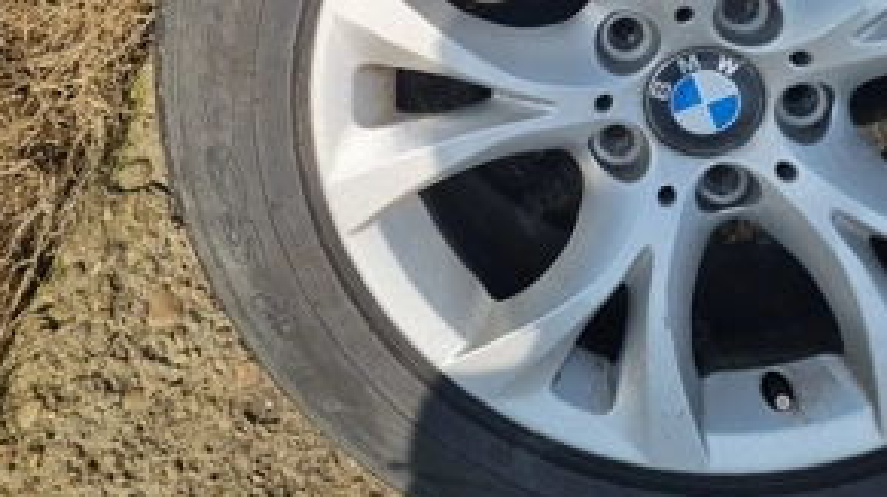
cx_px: 436
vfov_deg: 27.7
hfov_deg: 51.7
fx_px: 916
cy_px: -49
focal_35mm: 39
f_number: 1.8
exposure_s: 1/3333
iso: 50
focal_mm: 5.4
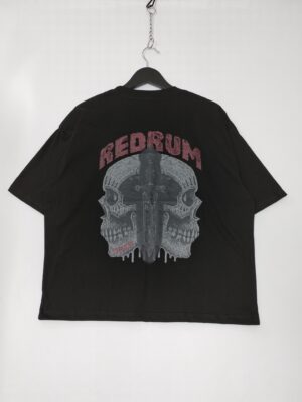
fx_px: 326
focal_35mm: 28
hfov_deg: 49.7
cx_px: 151
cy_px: 201
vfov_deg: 63.4
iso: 100
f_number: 1.8
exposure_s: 1/15
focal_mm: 4.27
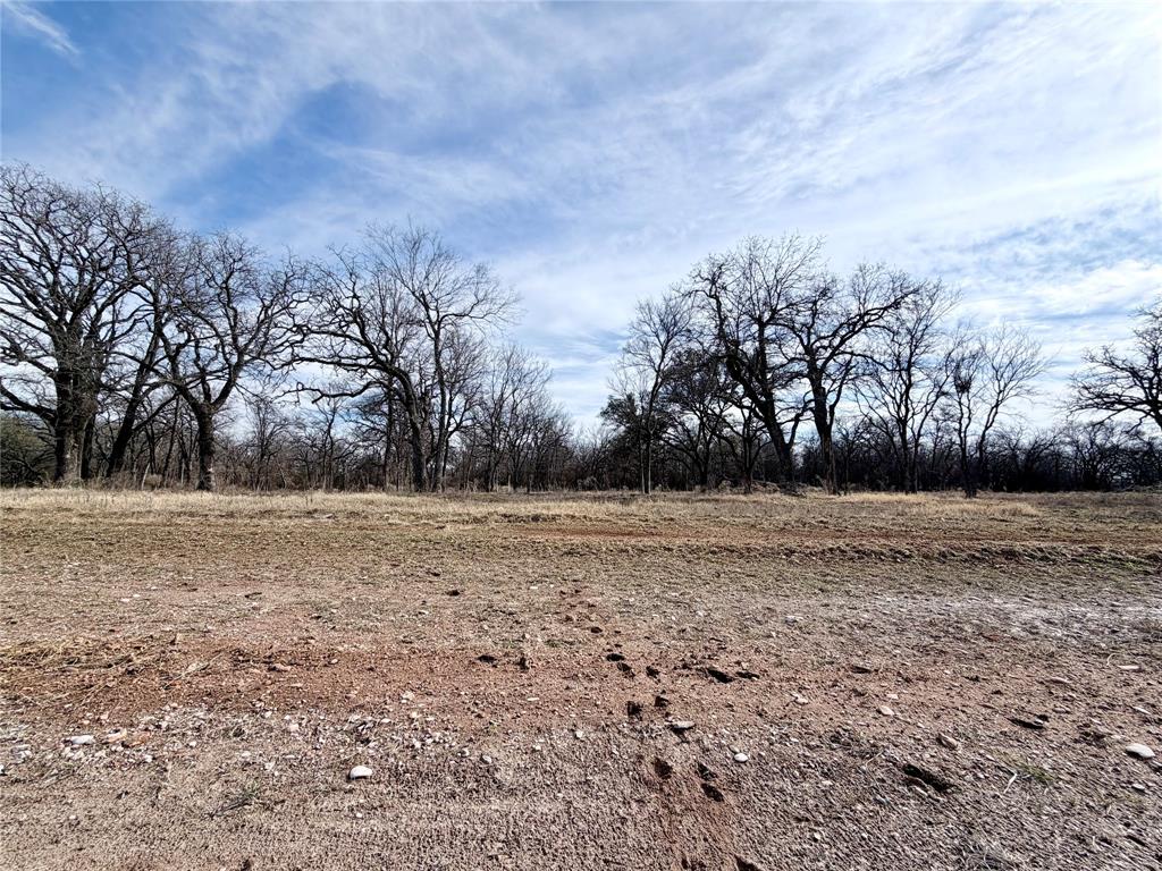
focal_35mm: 14
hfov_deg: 102.1
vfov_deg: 85.7
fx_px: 470
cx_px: 581
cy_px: 436
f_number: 2.2
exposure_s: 1/1167
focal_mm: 2.22
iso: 20
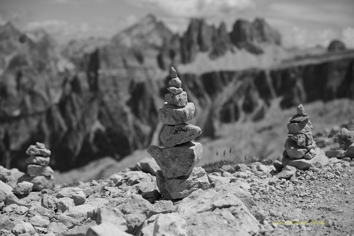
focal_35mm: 63
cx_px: 177
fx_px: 619
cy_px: 118
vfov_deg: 21.5
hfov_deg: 31.9
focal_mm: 63
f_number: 4
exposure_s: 1/3000
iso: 100
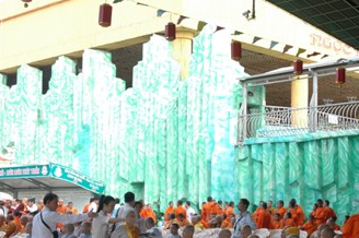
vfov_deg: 17.1
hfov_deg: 25.7
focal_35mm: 79
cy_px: 198
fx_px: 787
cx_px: 215
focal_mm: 27
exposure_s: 1/125
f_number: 5.6
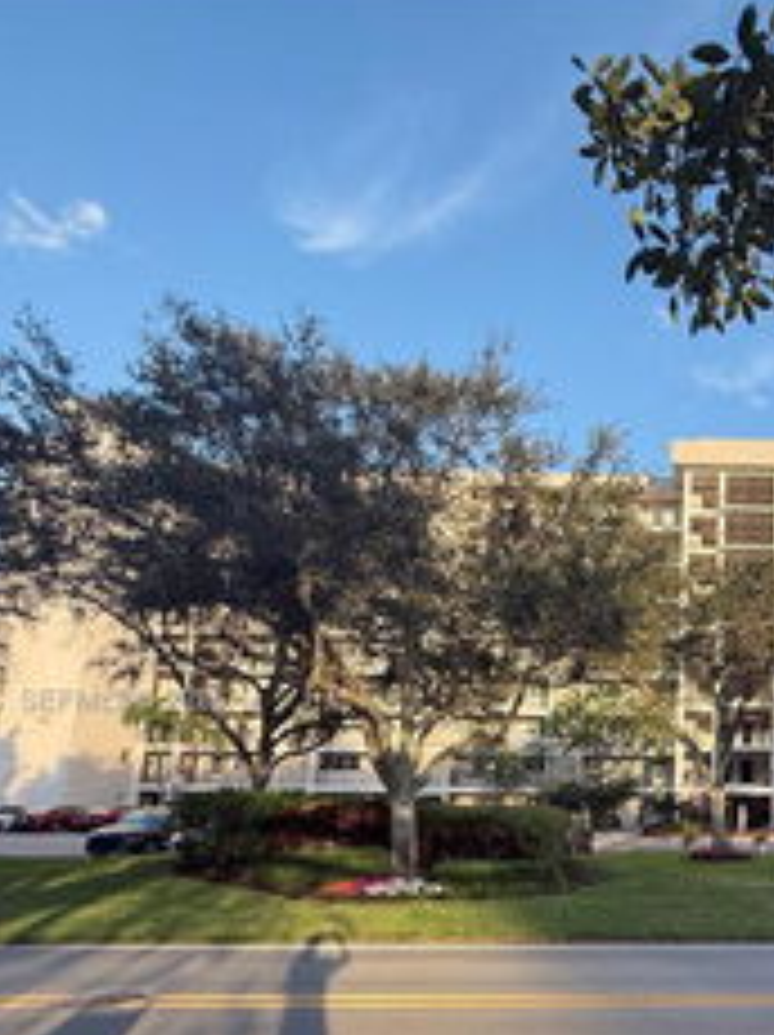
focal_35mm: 26
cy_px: 702
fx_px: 777
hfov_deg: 43.5
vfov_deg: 65.3
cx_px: 812
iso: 50
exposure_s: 1/531
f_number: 2.2
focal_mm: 2.22
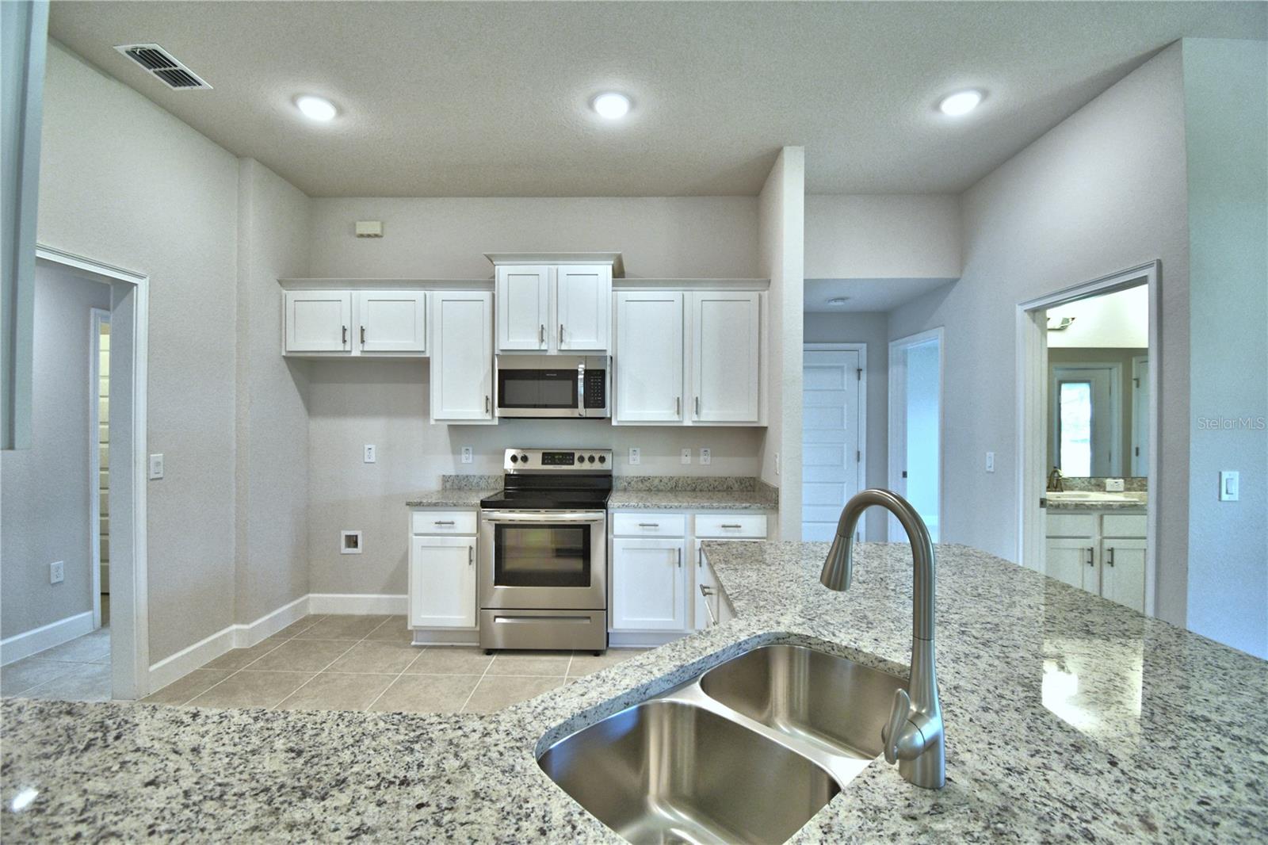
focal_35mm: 15
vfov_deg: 77.3
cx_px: 634
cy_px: 422
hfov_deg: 100.4
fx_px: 528
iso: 400
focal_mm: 10
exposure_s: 1/80
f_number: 4.5
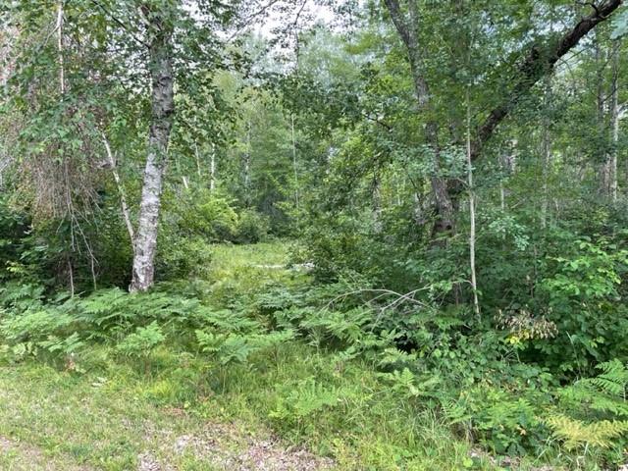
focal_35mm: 26
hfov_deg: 67.3
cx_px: 314
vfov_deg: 53.1
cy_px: 236
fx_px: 472
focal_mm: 4.2
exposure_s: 1/121
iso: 32
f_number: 1.6
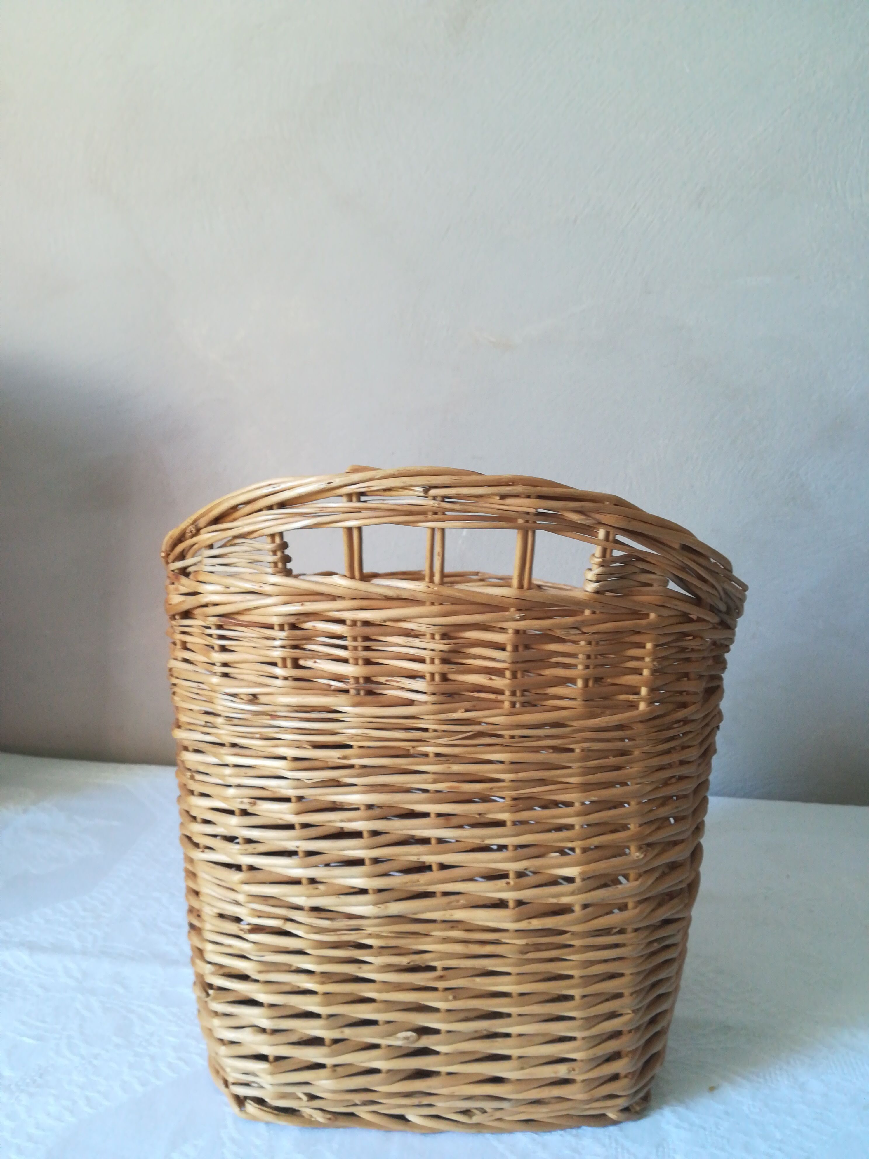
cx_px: 434
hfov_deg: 53.1
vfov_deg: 67.3
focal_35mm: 26
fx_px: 870
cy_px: 580
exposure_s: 1/33.3
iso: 160
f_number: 2.2
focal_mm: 3.83
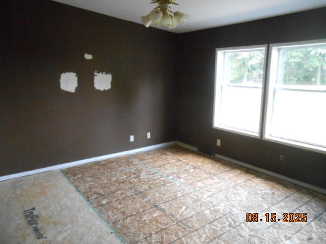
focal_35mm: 26
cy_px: 122
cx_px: 163
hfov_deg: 67.3
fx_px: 245
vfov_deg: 53.1
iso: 800
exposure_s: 1/80
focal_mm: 4.6
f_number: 3.5
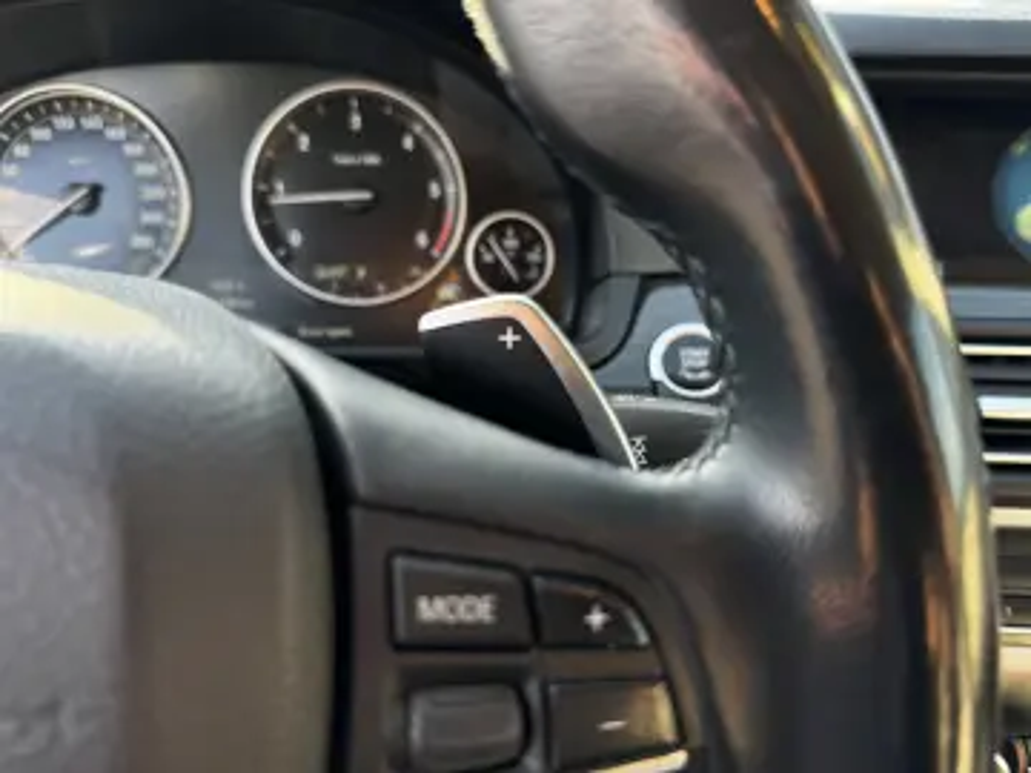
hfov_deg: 71.6
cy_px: 386
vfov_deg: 56.8
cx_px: 516
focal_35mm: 24
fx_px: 715
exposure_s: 1/121
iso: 64
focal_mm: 6.76
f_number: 1.78
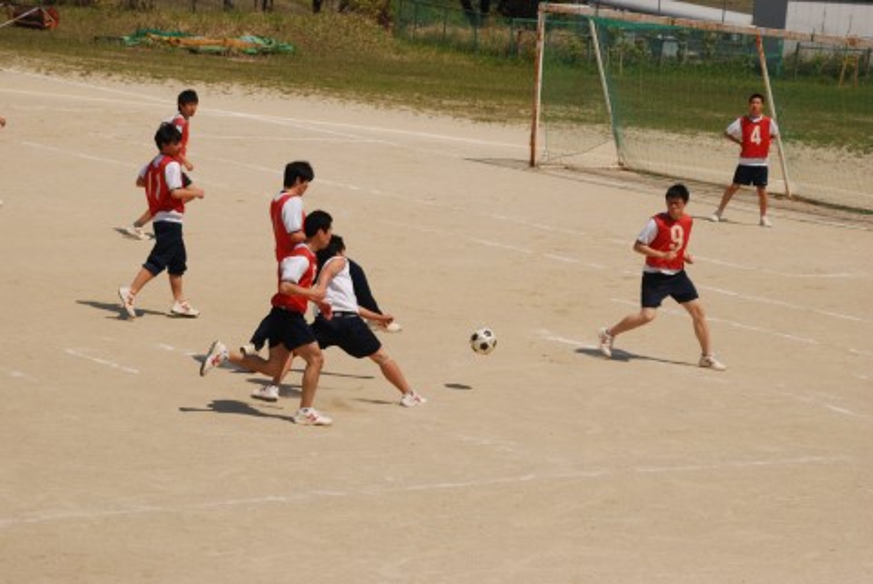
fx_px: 3095
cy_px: 292
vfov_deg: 10.8
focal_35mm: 128
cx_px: 436
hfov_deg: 16.1
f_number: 5.3
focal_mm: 85
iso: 400
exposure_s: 1/4000
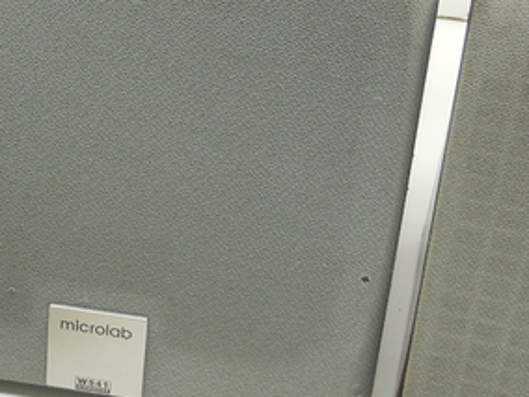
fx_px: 1375
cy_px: 95
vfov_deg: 16.3
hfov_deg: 21.2
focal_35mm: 90
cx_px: 35
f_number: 3.1
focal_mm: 4.5
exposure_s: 1/125
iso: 125
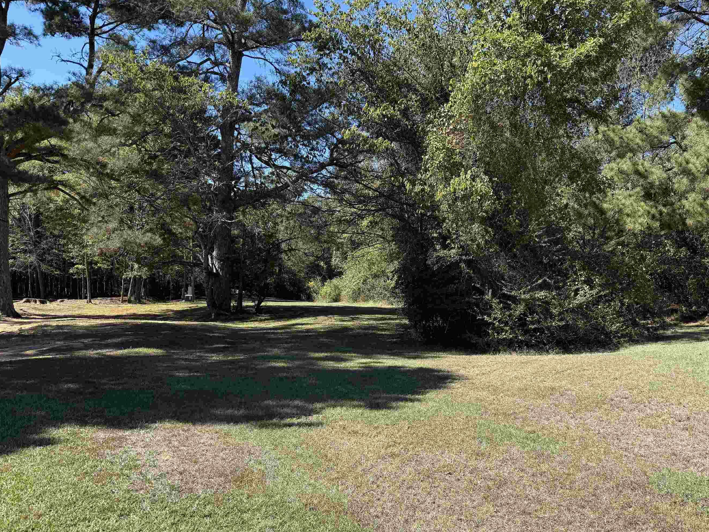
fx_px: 574
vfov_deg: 49.6
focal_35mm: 28
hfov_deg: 63.1
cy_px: 304
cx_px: 408
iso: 80
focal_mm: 6.76
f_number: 1.78
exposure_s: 1/1464
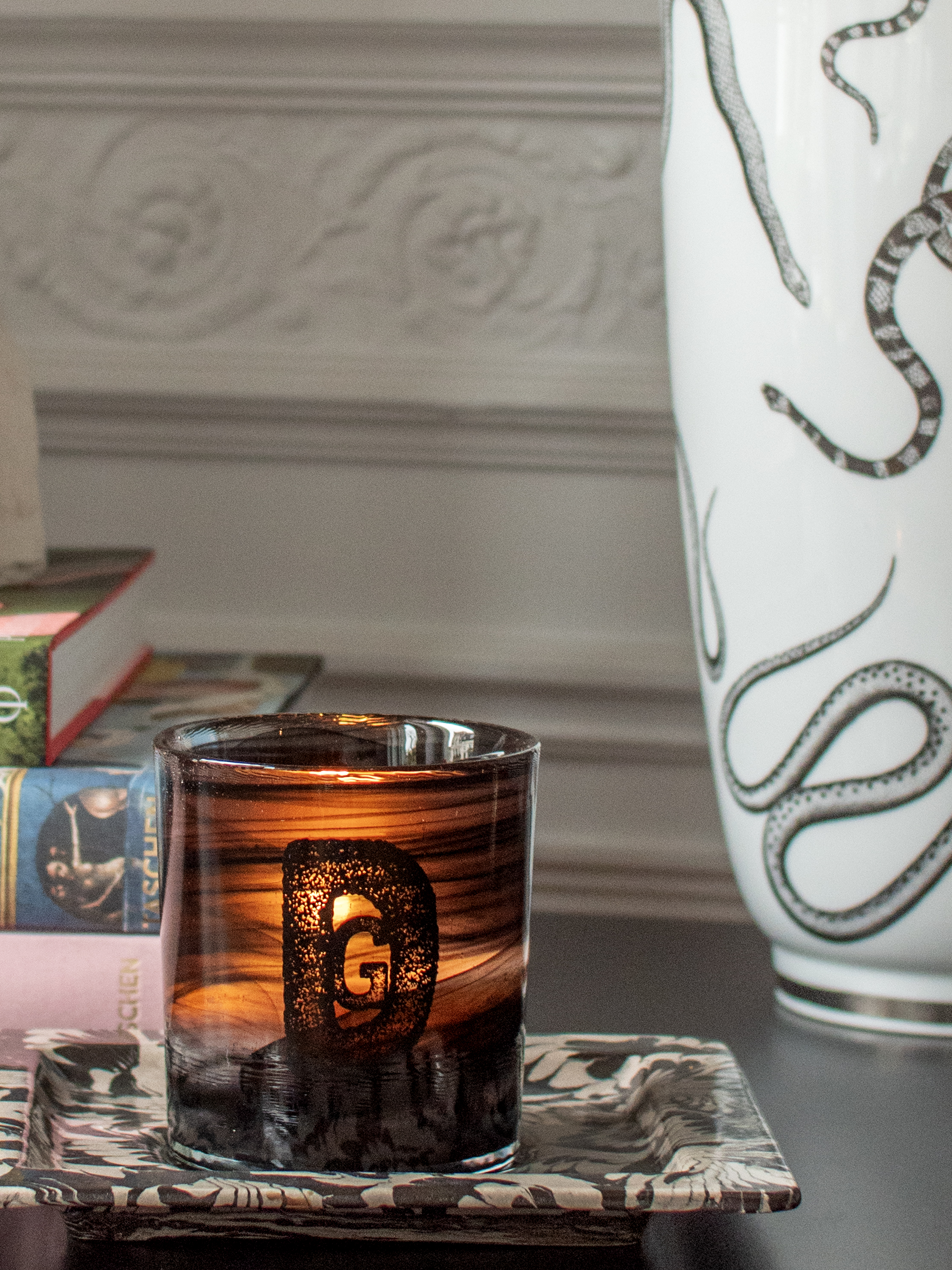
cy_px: 294
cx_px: 311
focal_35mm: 112
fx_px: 4106
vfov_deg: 17.5
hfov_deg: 13.2
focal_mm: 32
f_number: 2.8
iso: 800
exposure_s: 1/80
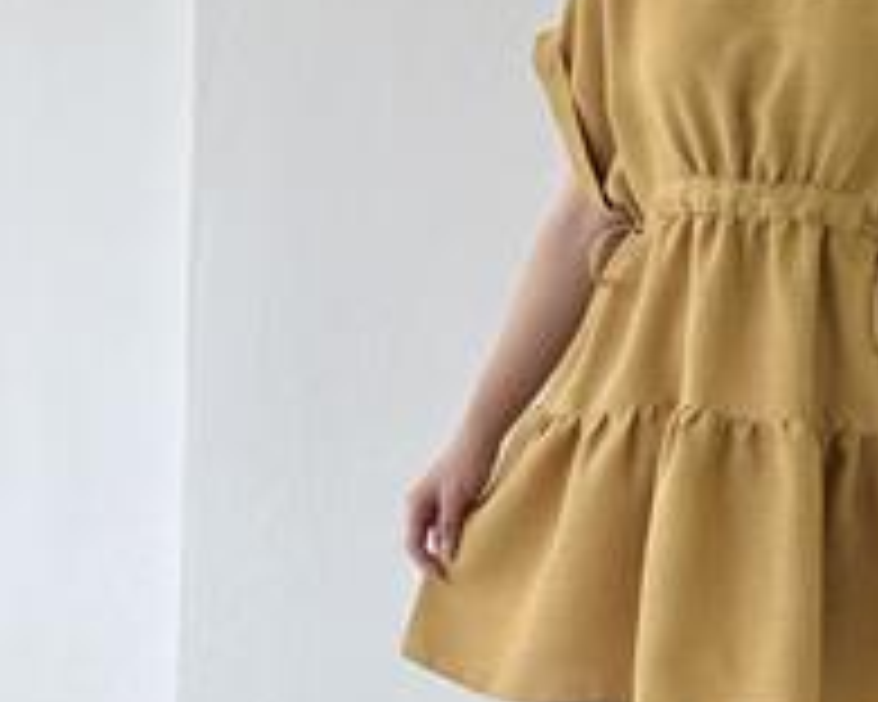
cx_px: 788
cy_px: 380
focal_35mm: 128
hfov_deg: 14.9
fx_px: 3326
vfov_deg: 12.1
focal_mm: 6.76
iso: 64
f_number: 1.78
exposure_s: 1/474
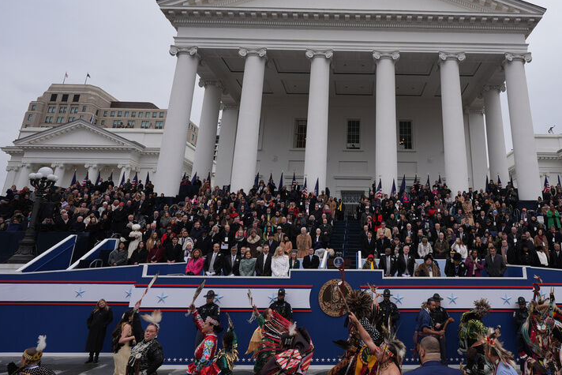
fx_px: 359
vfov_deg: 54.8
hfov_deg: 74.1
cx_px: 369
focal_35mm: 23
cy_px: 152
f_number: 4.5
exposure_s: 1/640
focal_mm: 16
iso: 250
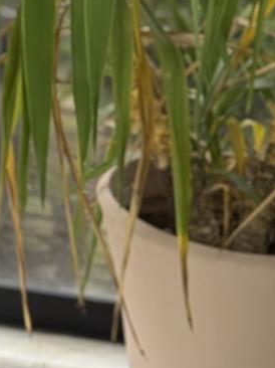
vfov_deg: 10.6
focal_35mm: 175
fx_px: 1856
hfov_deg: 8.2
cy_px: -283
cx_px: -224
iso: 100
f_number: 1.78
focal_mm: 6.76
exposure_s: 1/292
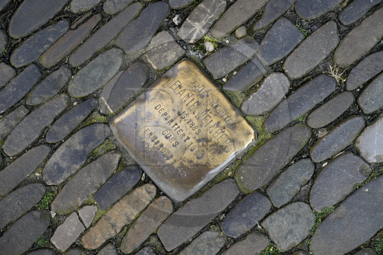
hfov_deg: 28.9
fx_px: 744
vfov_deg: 19.4
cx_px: 192
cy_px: 128
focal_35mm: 70
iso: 200
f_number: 4
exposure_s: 1/200
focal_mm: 70
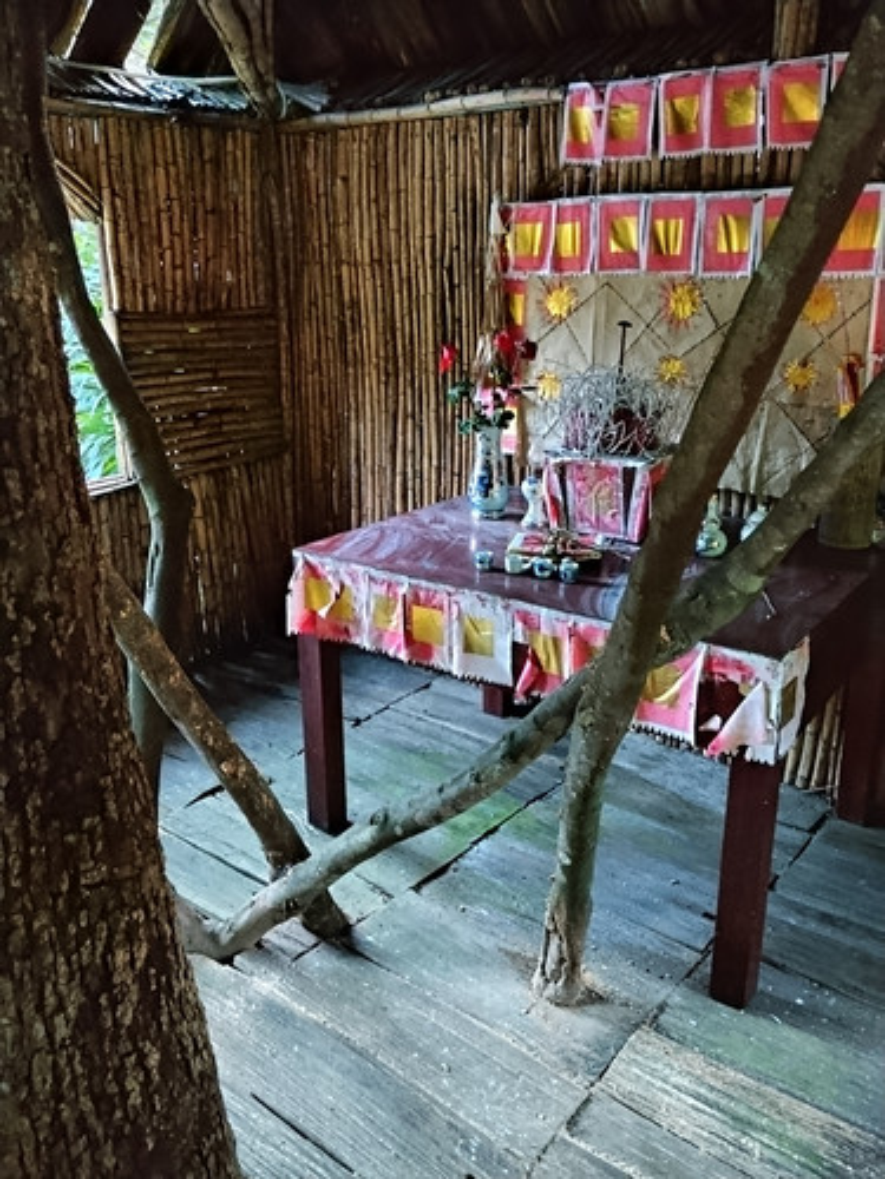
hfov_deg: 48.2
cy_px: 590
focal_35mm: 29
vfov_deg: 61.7
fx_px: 989
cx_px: 442
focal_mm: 4.22
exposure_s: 1/16.7
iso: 2500
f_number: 1.8
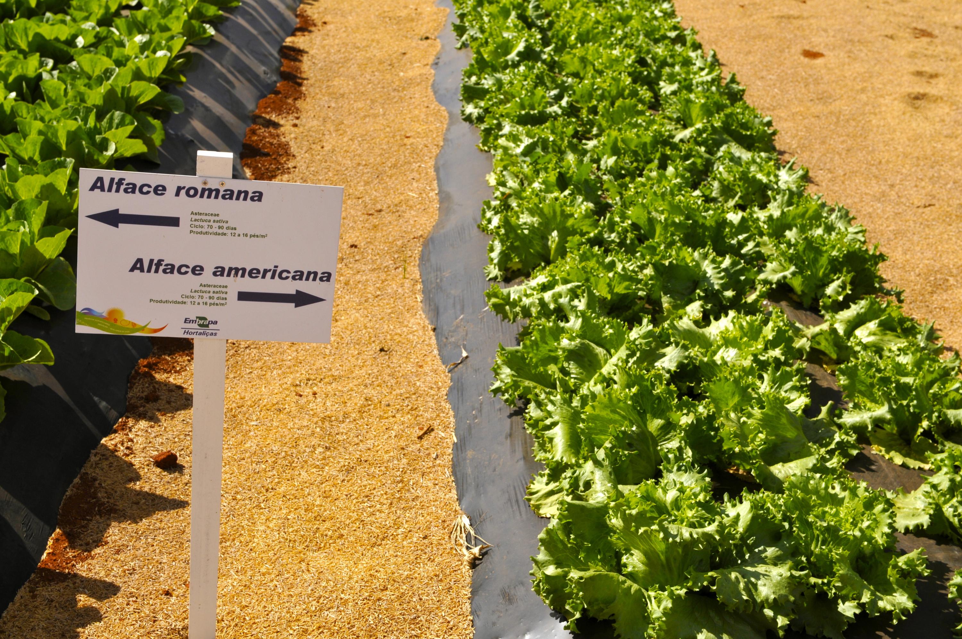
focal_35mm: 54
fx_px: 1441
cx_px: 481
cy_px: 320
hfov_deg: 36.9
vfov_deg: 25.0
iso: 200
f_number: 10
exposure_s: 1/400
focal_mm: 36
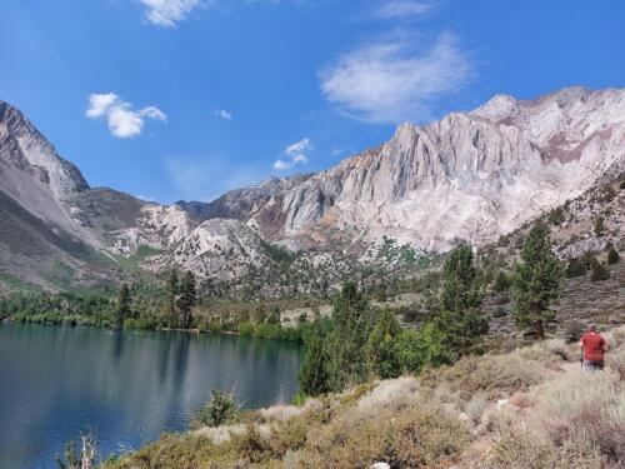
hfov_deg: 71.6
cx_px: 312
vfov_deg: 56.8
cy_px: 234
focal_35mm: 24
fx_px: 433
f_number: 1.8
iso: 25
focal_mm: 5.23
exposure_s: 1/1132
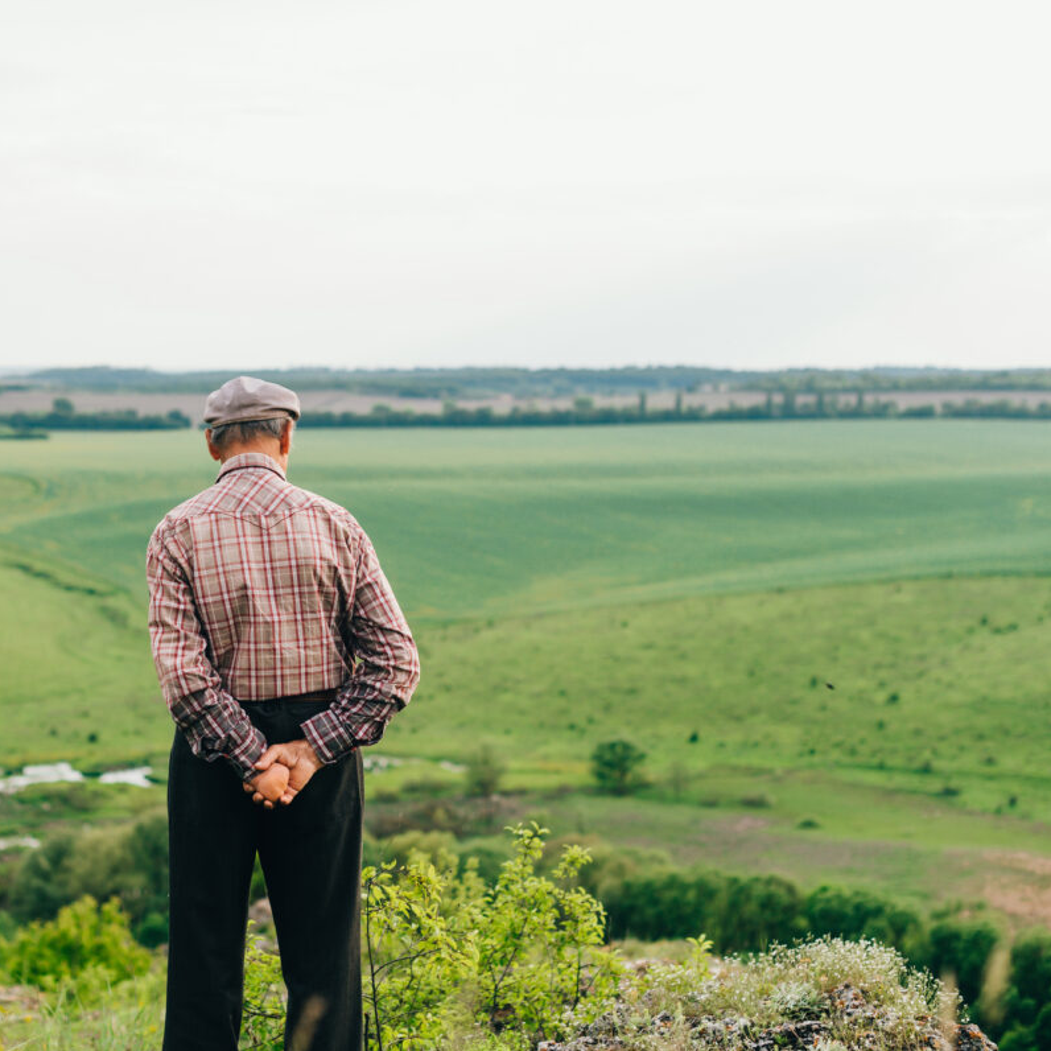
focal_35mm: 64
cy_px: 526
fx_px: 2198
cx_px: 314
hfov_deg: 26.7
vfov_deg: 26.9
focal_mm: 50
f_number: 3.2
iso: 200
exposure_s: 1/640
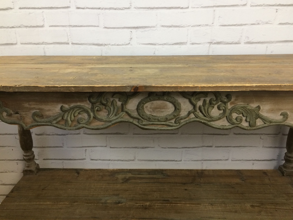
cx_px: 146
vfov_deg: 48.2
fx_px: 245
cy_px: 110
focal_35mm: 29
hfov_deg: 61.7
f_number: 2.2
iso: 64
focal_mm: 4.15
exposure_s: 1/33
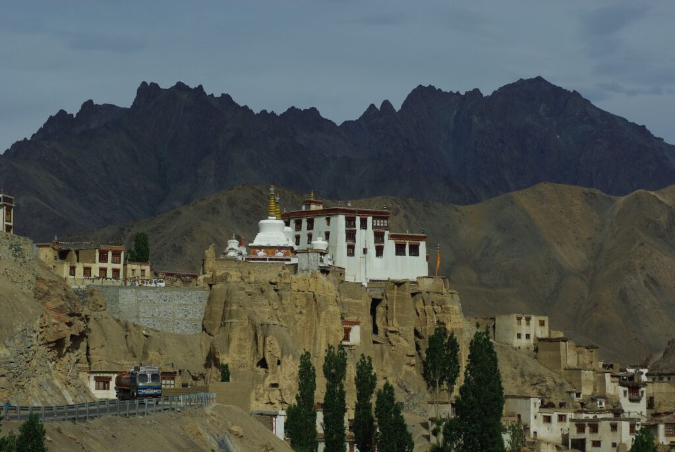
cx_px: 338
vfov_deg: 10.2
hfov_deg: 15.2
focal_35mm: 135
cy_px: 226
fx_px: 2534
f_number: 9.5
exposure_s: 1/350
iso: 100
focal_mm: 90
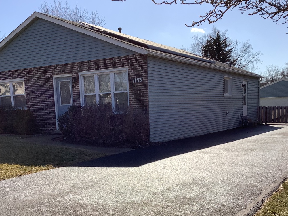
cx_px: 128
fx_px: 366
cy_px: 152
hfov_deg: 42.9
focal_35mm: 44
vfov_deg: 32.5
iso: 25
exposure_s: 1/1733
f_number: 2.4
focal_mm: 3.3
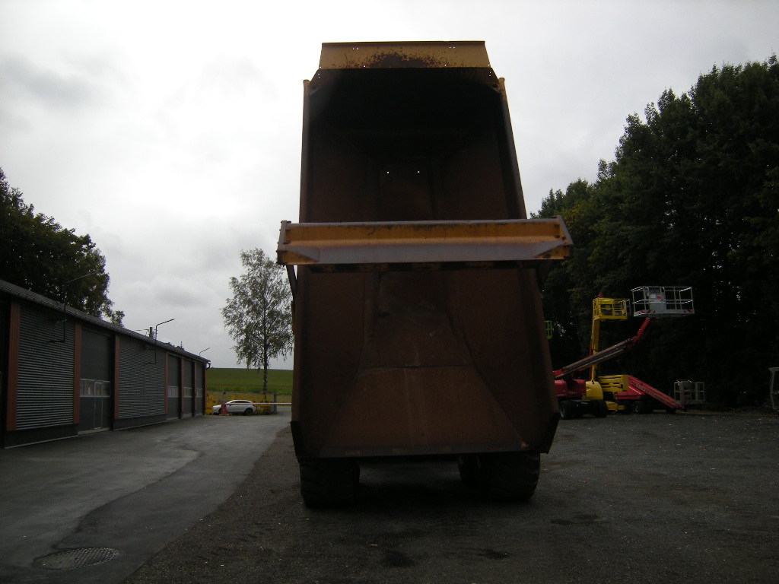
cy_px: 292
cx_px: 390
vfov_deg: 49.7
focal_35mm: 28
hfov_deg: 63.4
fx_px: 630
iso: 64
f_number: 5.6
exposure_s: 1/500
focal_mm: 4.7
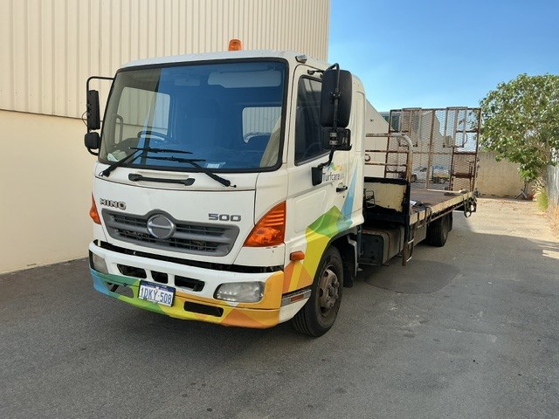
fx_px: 468
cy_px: 210
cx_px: 280
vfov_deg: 48.2
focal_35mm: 29
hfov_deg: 61.7
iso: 25
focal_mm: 3
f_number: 1.8
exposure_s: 1/739
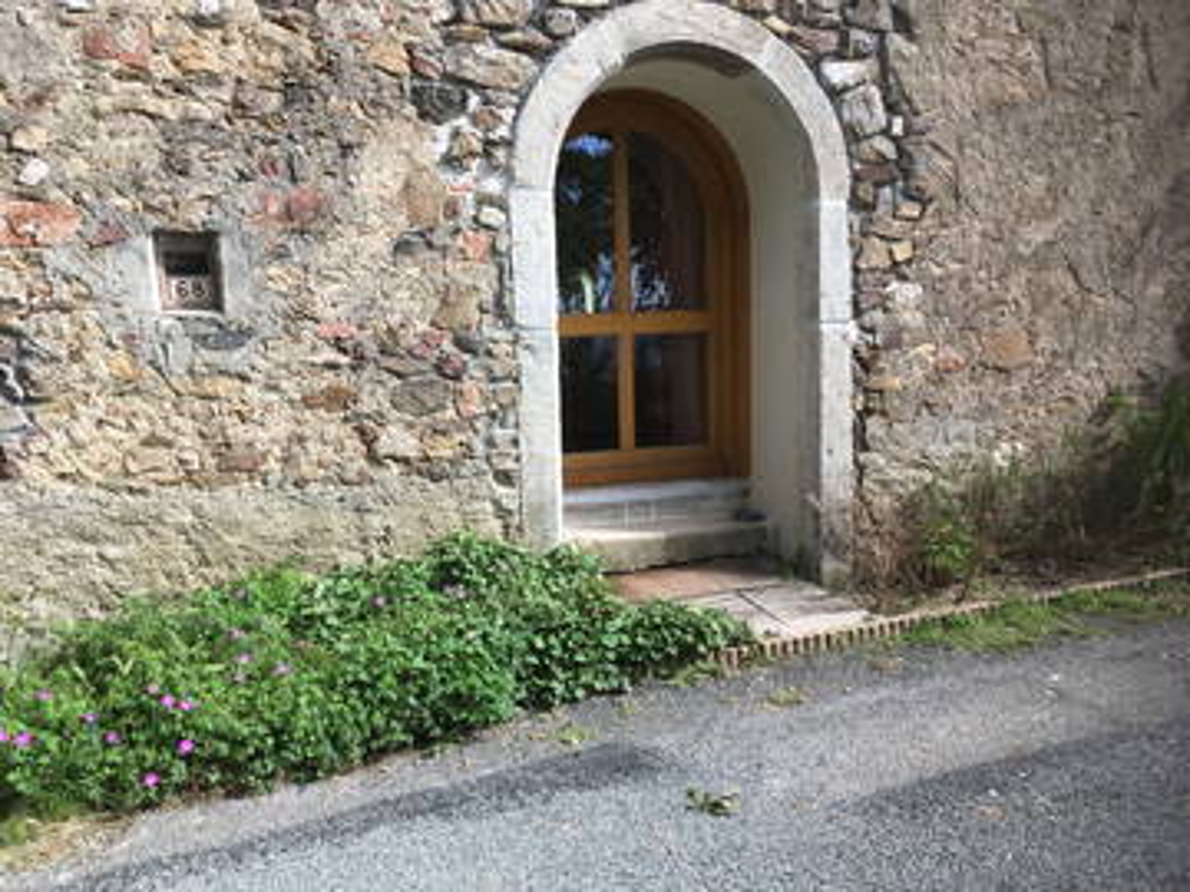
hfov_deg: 61.7
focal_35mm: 29
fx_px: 997
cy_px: 446
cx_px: 595
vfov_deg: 48.2
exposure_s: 1/527
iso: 25
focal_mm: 4.15
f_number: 2.2
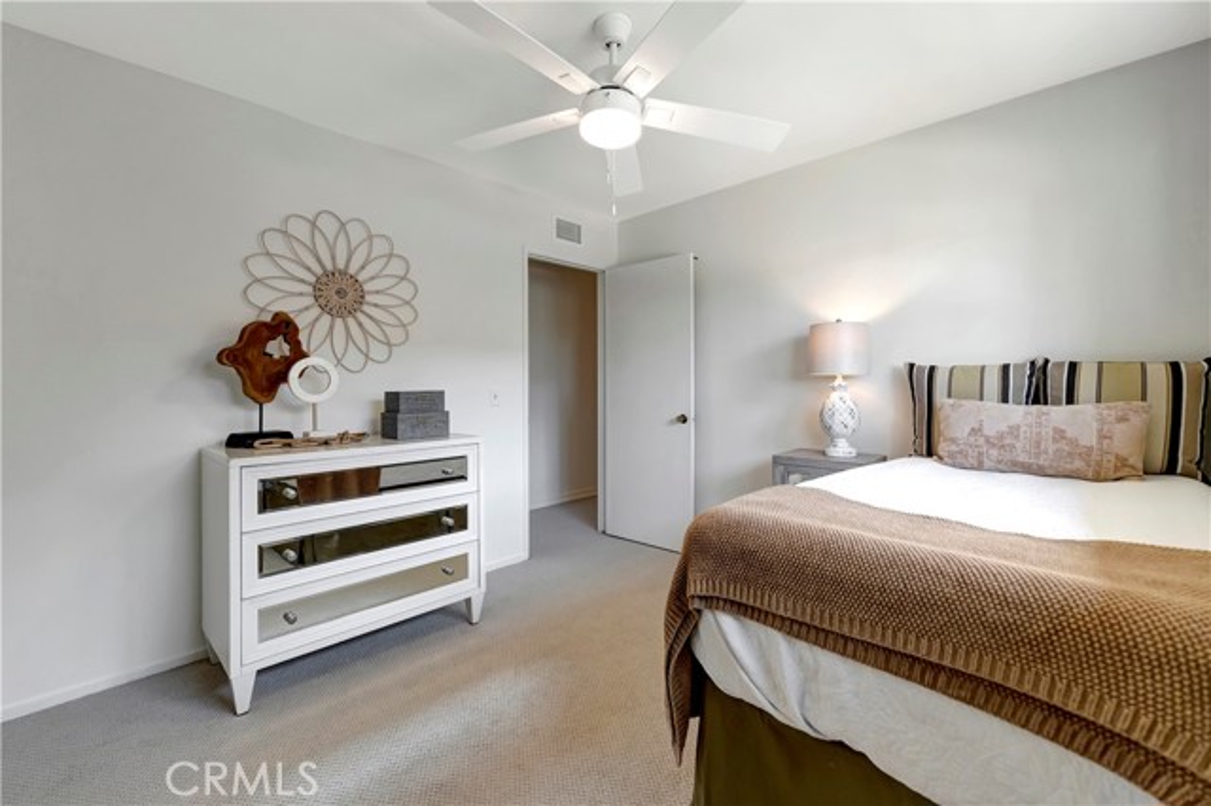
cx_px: 606
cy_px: 403
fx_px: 504
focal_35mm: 15
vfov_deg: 77.3
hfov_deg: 100.4
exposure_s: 1/320
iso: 500
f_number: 2.8
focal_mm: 10
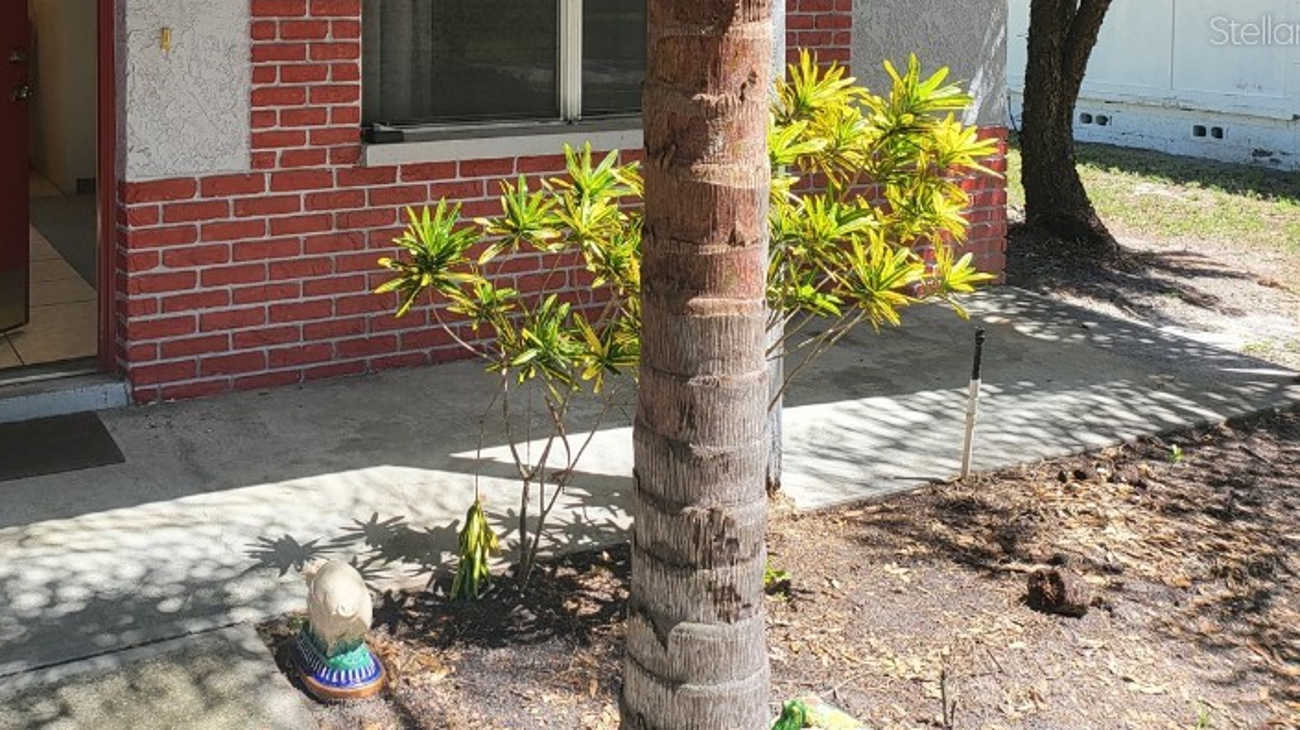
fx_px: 1309
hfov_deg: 51.9
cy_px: 29
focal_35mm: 38
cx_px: 439
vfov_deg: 29.4
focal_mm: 5
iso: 40
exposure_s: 1/519
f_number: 1.8
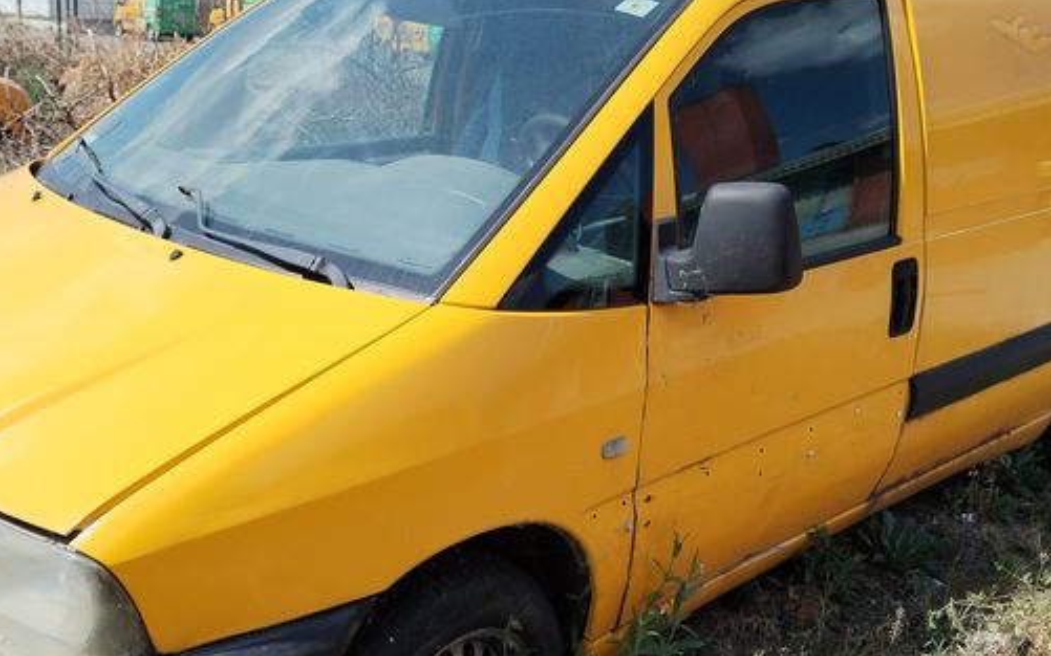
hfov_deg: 45.2
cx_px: 482
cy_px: 316
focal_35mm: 44
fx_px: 1260
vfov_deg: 29.2
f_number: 1.8
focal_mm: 4.75
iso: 100
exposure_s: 1/1959
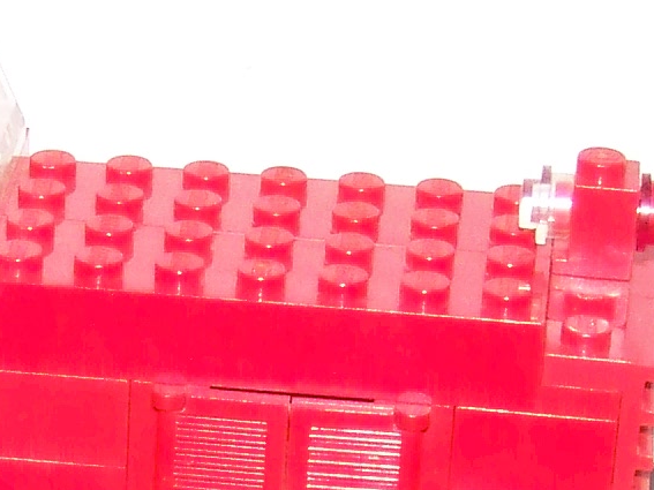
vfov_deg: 7.0
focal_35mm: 206
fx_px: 3891
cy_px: 843
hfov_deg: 9.5
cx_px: -72
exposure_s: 1/30
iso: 200
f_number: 2.8
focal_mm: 6.3
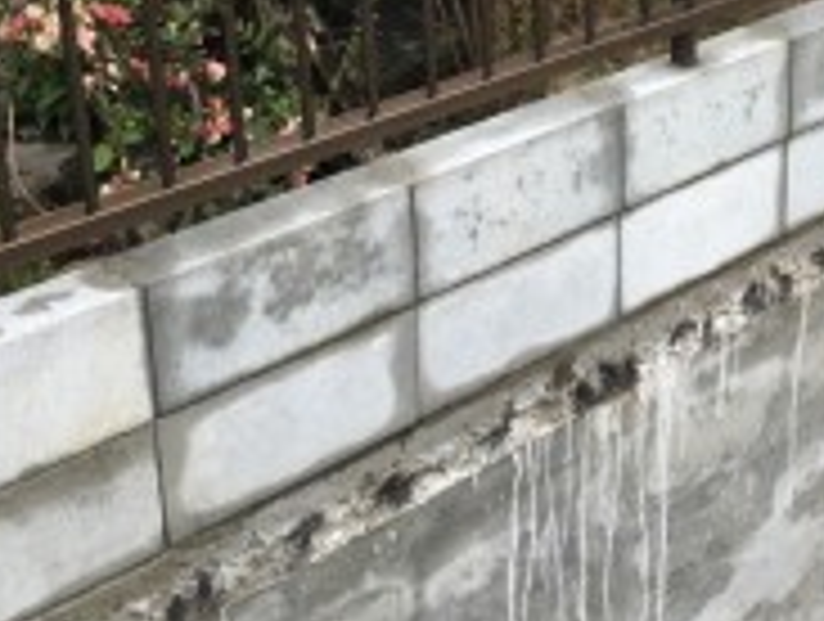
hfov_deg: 27.7
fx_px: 1622
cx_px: 702
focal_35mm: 68
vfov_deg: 20.8
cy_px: -38
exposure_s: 1/120
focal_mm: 4.15
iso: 25
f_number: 2.2
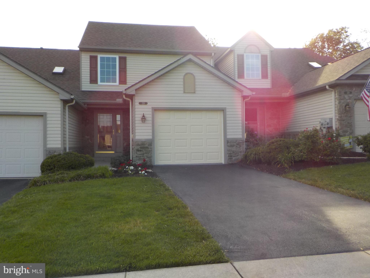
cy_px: 139
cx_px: 185
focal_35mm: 30
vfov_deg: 46.8
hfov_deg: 60.0
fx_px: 321
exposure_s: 1/500
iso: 125
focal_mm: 4.1
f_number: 3.3
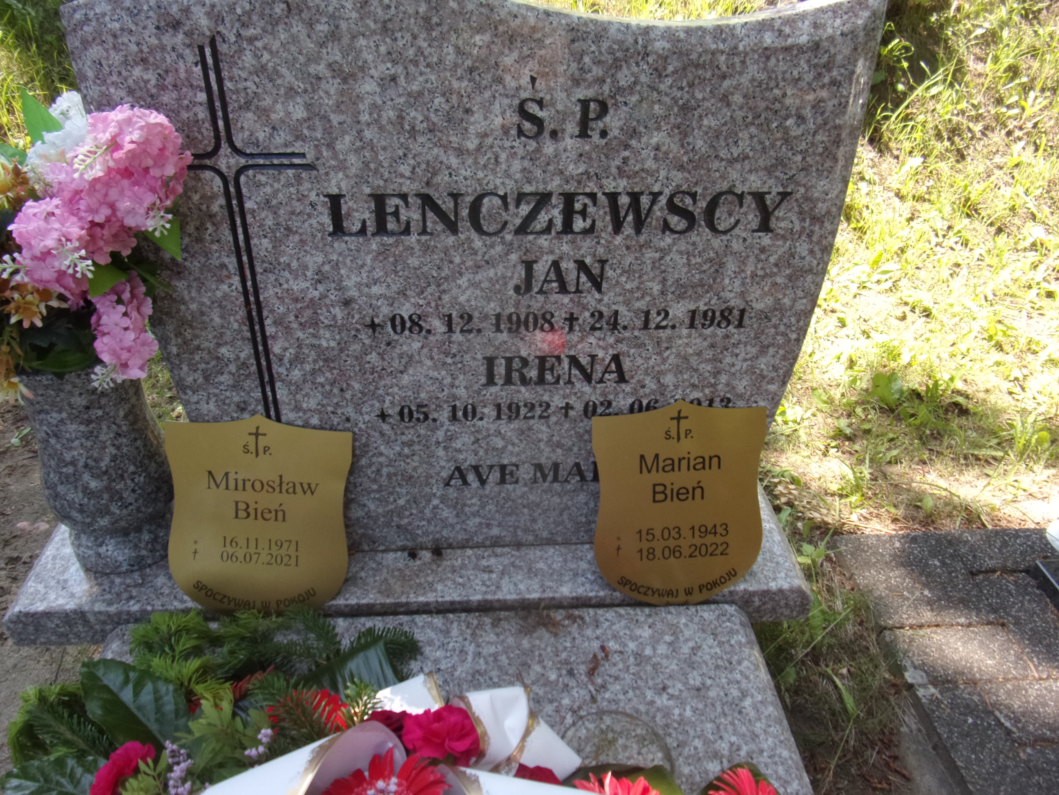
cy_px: 398
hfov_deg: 71.6
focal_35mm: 24
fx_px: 734
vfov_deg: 56.8
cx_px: 530
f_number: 3.3
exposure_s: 1/140
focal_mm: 4.3
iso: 80
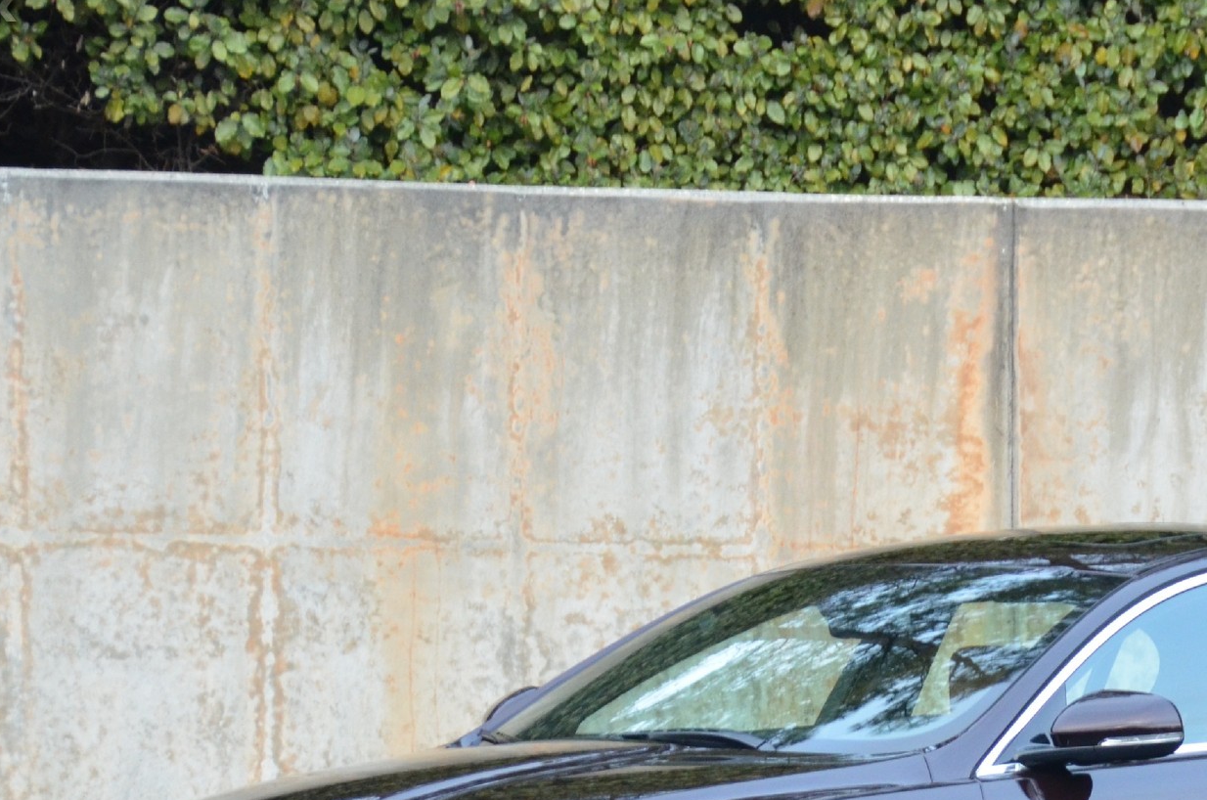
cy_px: 793
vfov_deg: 4.3
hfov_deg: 6.5
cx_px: 1021
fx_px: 10676
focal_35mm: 319
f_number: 5.3
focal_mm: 105
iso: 1600
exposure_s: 1/125
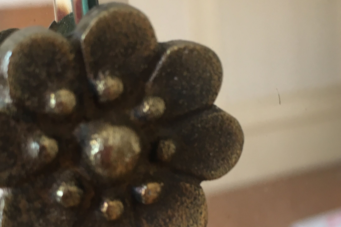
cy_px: 143
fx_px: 530
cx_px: 122
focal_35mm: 56
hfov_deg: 35.4
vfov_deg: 24.1
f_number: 2.2
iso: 80
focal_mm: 4.15
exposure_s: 1/33
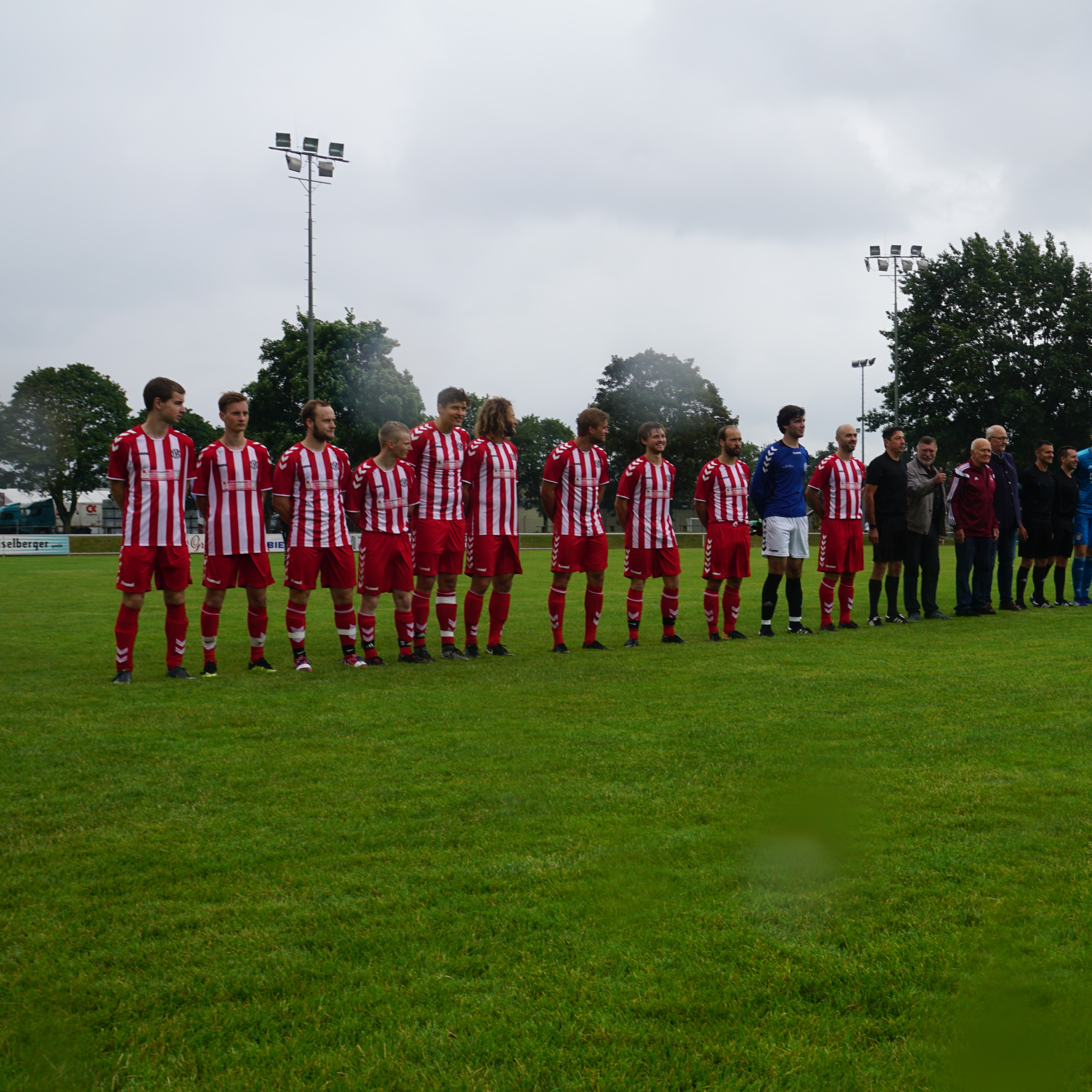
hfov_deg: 38.1
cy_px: 544
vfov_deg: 39.2
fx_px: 1535
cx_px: 828
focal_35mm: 43
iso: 100
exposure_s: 1/125
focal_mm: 22
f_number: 8
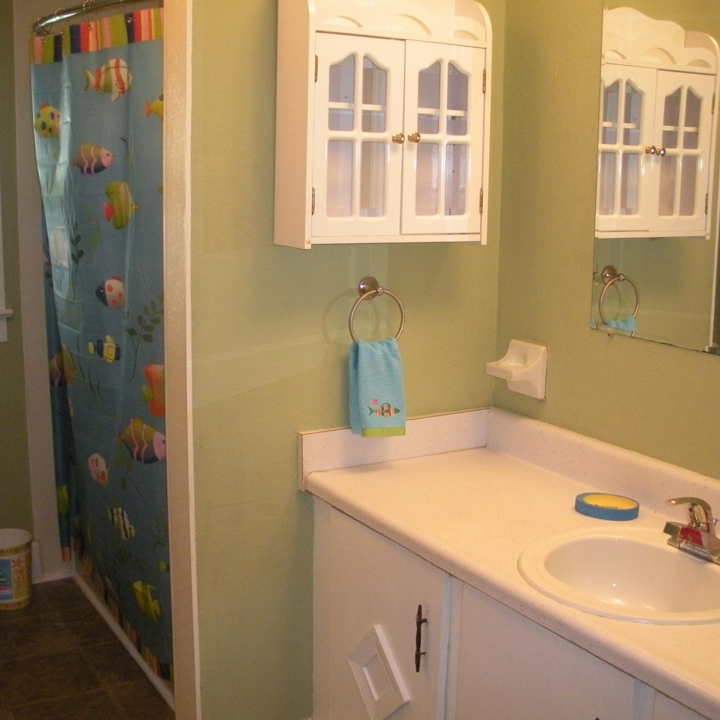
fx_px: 988
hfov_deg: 40.0
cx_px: 338
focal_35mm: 42
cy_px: 364
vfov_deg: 40.0
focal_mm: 6.3
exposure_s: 1/30
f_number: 3.5
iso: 400
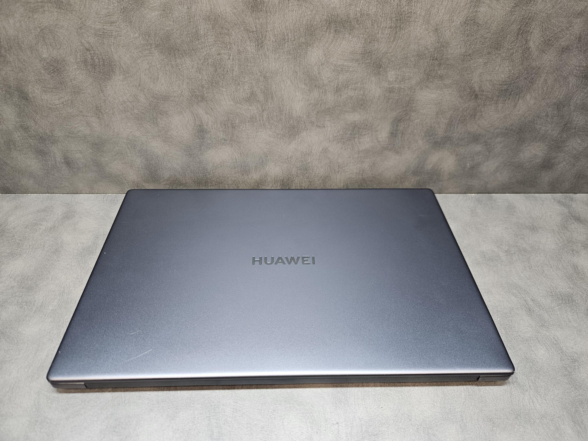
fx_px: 391
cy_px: 220
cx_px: 294
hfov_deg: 73.9
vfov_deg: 58.9
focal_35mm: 23
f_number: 1.8
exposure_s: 1/100
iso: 200
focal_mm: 5.4
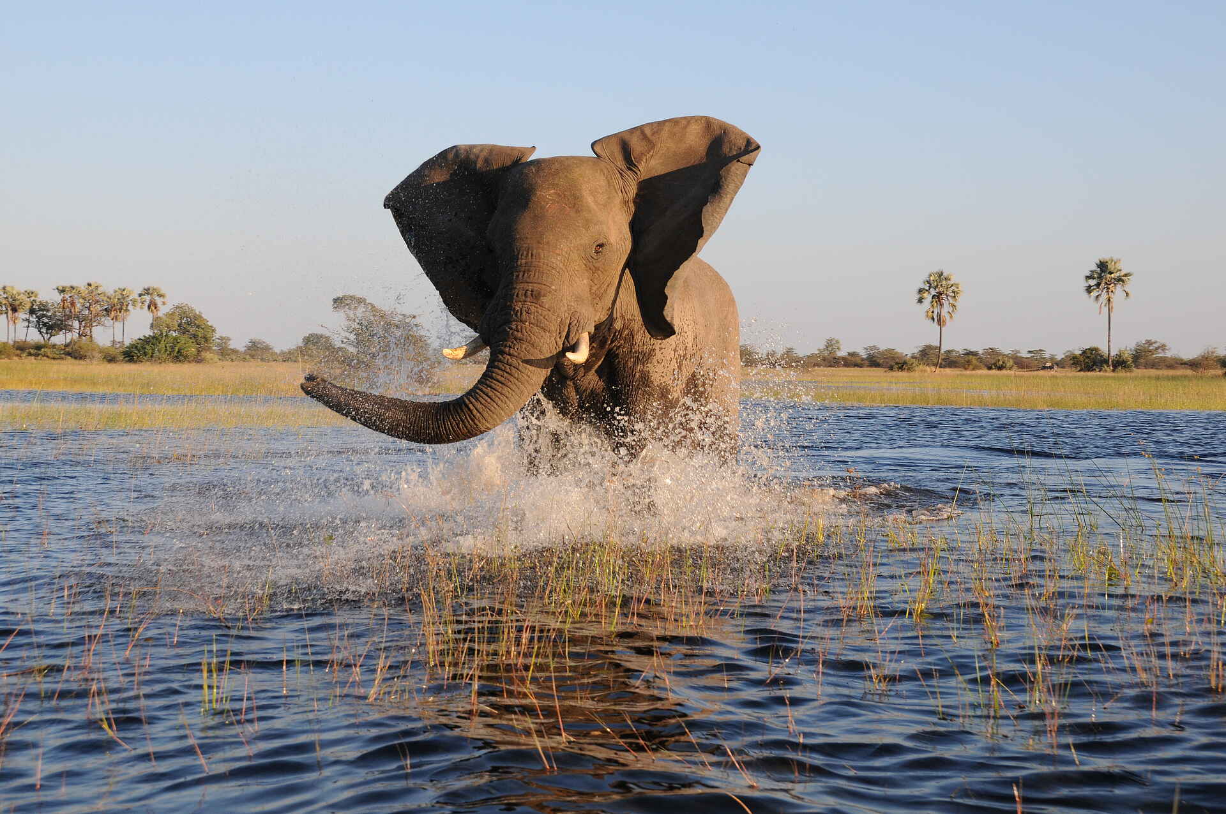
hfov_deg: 35.1
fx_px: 1939
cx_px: 613
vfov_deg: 23.7
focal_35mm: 57
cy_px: 407
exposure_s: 1/320
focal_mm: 38
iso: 400
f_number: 9
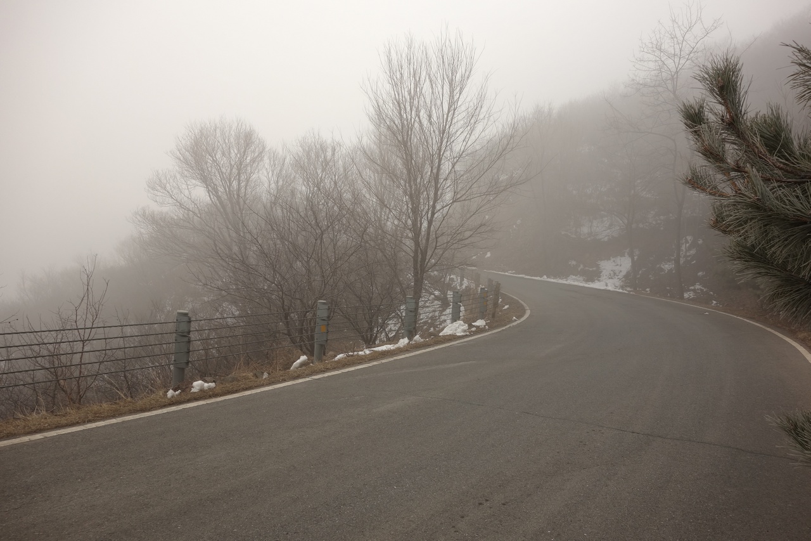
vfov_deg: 46.4
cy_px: 270
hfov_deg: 65.5
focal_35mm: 28
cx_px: 406
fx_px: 631
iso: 80
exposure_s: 1/200
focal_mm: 10.4
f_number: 5.6
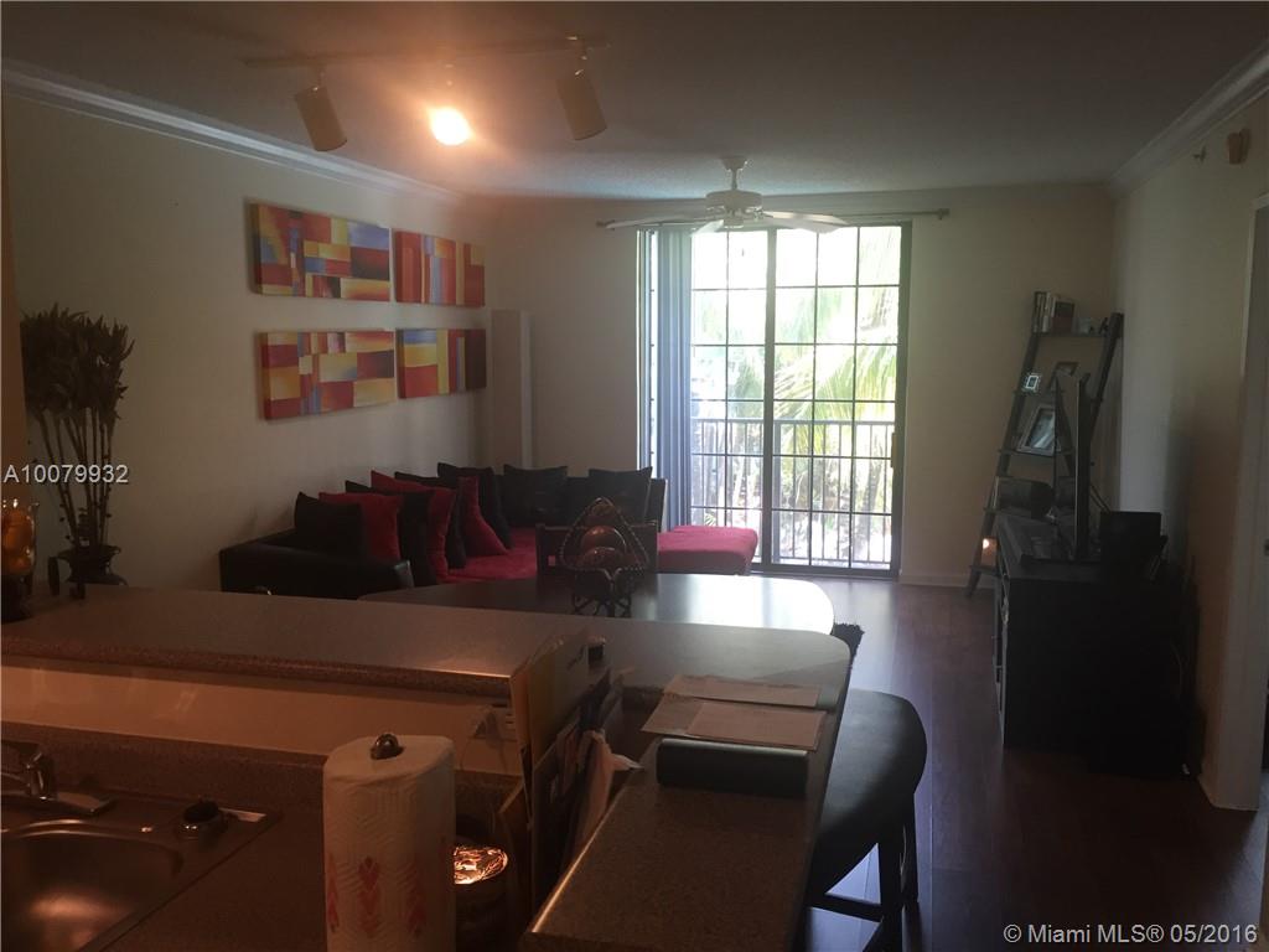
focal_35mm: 29
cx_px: 634
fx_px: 1063
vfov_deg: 48.2
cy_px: 476
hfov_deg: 61.7
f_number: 2.2
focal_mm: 4.15
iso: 40
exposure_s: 1/30
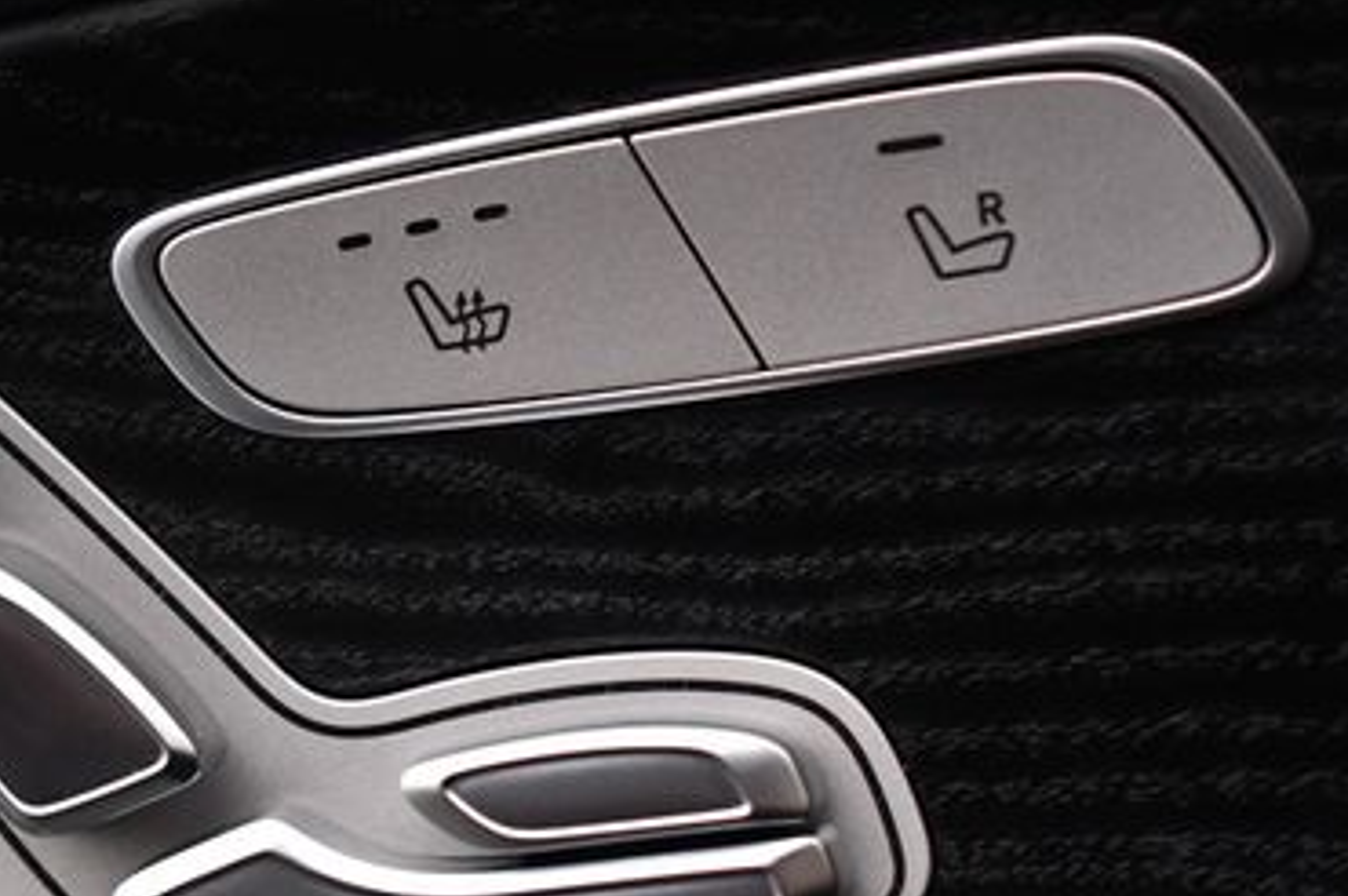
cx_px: 401
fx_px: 5050
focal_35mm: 135
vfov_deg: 10.1
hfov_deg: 15.2
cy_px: 601
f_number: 5.6
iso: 1600
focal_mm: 52
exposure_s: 1/125
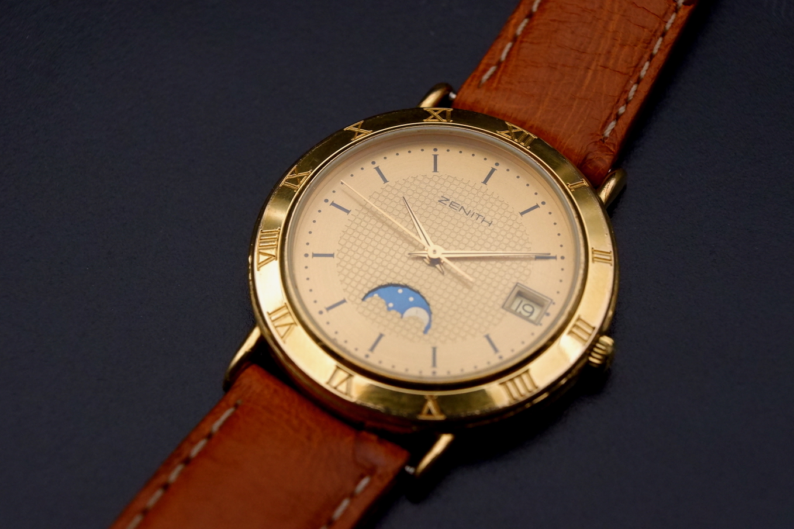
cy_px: 264
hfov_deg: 35.6
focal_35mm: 56
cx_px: 397
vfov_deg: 24.2
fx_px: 1235
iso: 6400
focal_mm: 37.4
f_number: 8
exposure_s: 1/4000
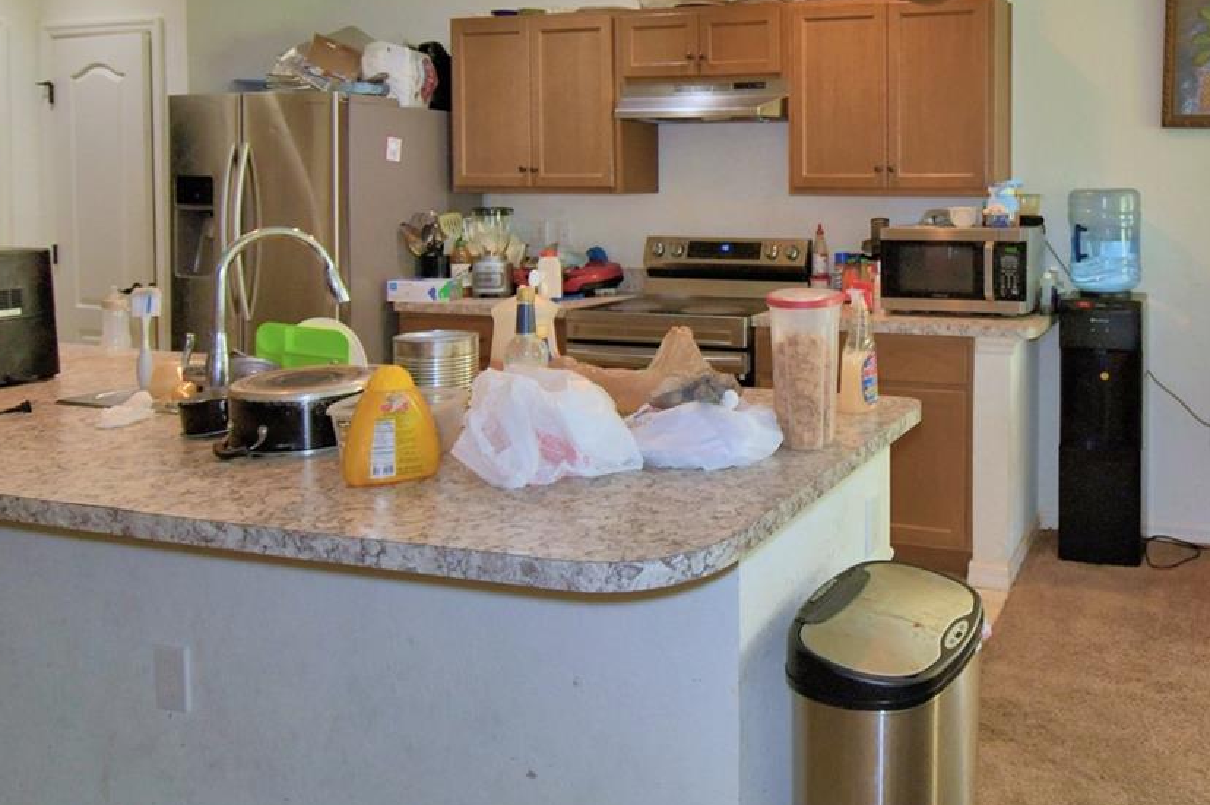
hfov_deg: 59.6
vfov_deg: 43.8
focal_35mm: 29
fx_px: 974
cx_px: 935
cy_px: 225
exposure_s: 1/30
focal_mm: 10
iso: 220
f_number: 4.5
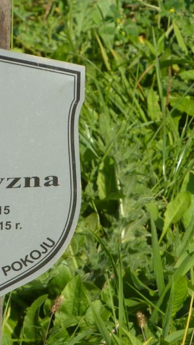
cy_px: 181
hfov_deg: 3.8
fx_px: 2950
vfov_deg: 6.7
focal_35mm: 322
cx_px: 5
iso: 125
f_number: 4.5
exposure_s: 1/640
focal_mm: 32.1
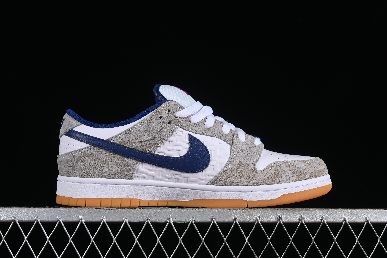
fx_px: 806
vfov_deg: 18.2
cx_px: 194
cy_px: 129
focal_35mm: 75
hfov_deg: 27.0
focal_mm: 50
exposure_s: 1/80
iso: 160
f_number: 8
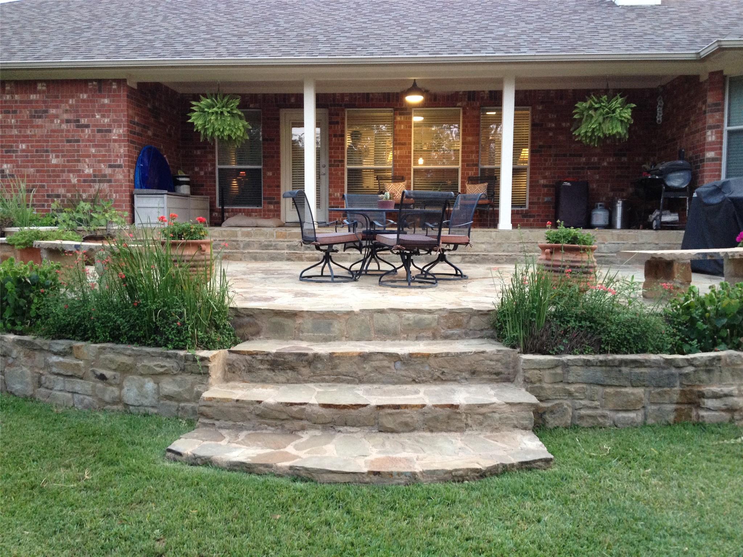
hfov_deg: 52.6
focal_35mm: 35
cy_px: 278
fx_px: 751
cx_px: 372
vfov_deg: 40.7
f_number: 2.4
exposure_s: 1/20
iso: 160
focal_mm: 4.28
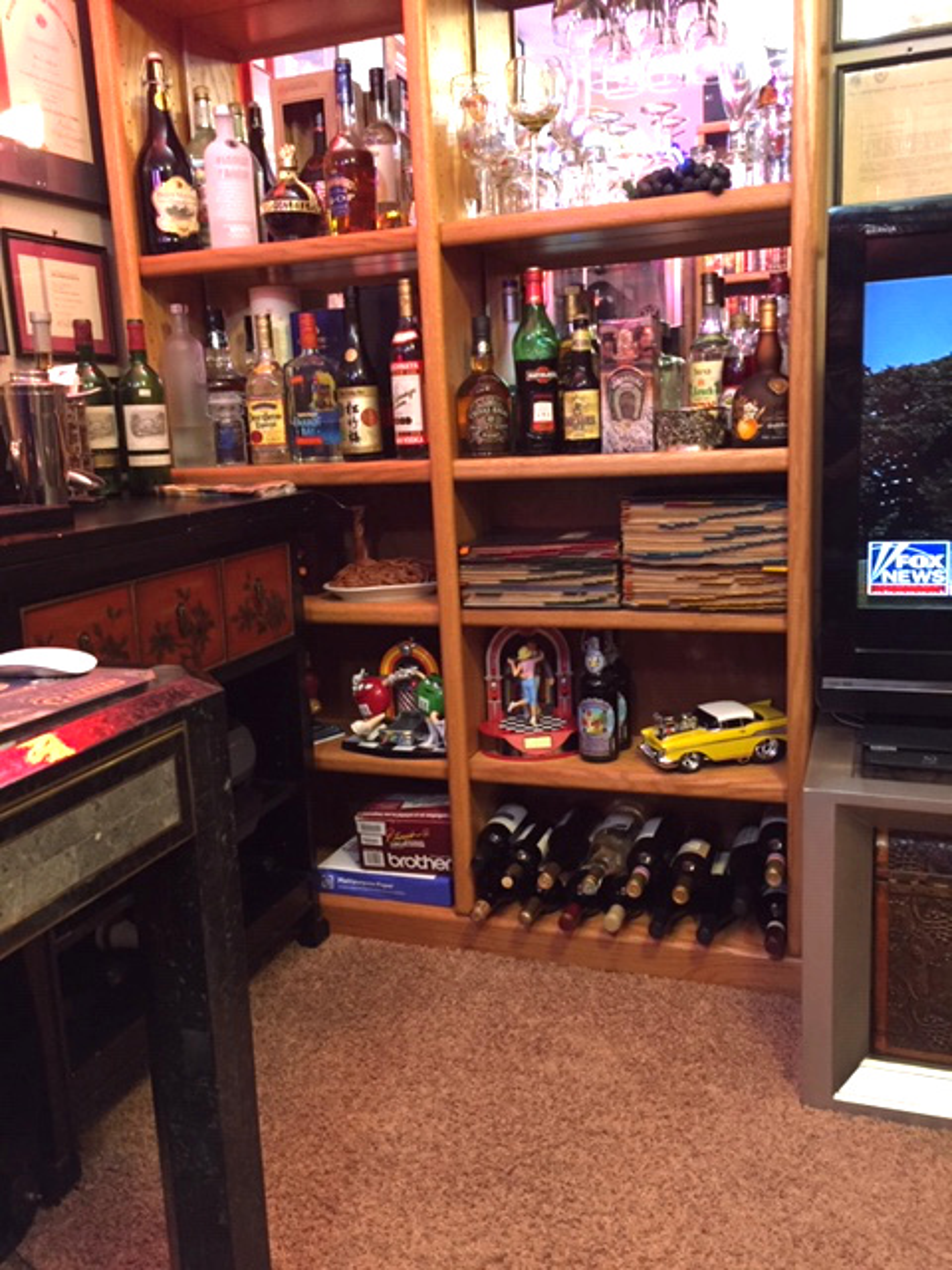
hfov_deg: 48.2
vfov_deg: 61.7
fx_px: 1063
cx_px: 476
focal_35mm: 29
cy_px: 635
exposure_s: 1/24
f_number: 2.2
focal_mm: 4.15
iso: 250
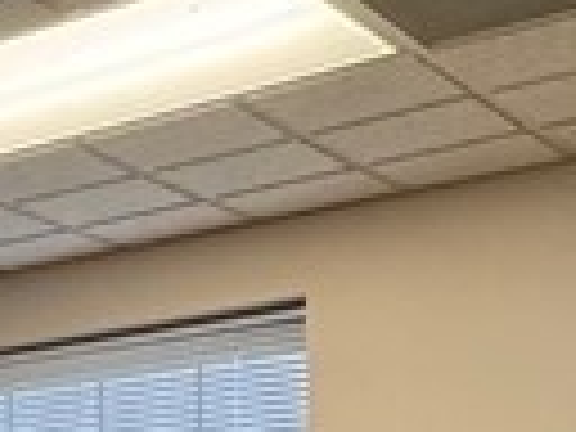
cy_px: 698
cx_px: -756
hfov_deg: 13.5
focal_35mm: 112
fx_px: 1864
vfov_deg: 12.4
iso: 320
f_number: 2.2
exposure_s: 1/60
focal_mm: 2.22
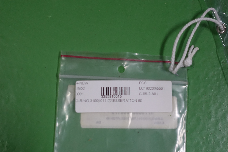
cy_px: 76
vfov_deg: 25.5
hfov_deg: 37.5
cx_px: 114
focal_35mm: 53
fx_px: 336
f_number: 2.8
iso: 640
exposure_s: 1/60
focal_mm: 19.29
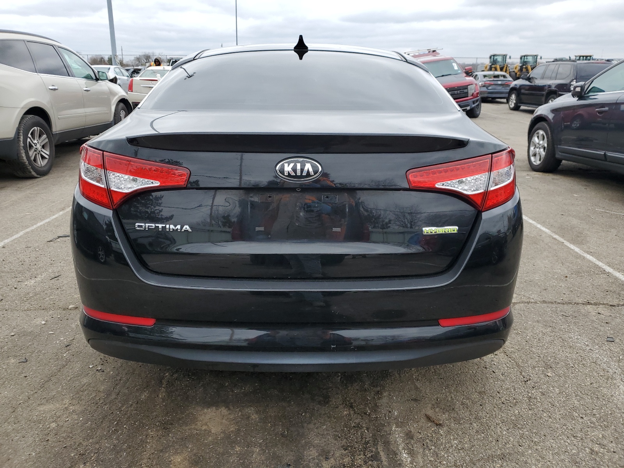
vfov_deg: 53.1
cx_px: 312
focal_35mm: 26
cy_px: 234
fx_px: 469
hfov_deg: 67.3
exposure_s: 1/1250
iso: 50
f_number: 1.5
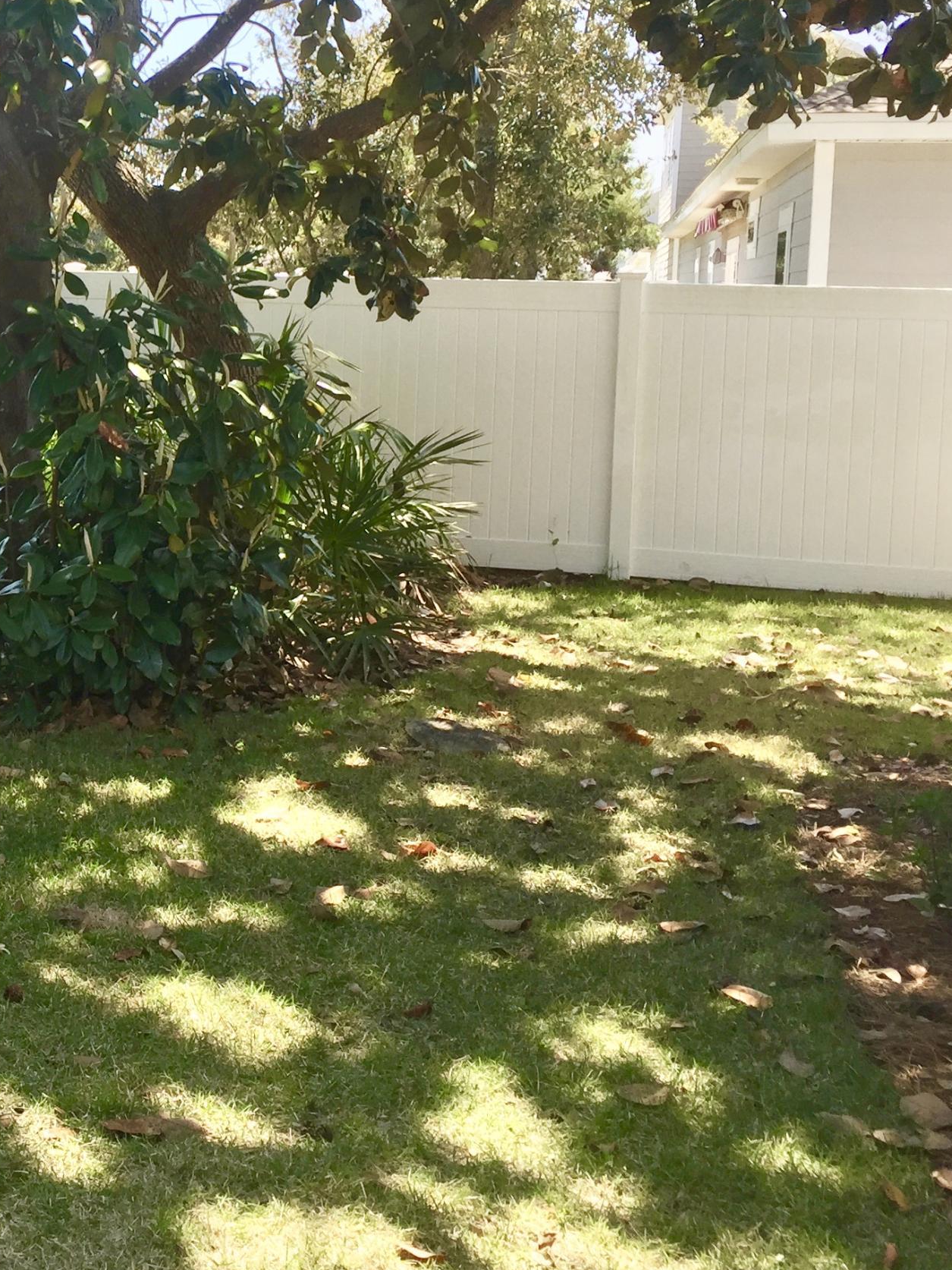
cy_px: 462
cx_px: -39
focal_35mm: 52
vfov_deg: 36.6
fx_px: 1907
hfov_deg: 26.3
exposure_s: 1/565
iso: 32
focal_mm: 4.15
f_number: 2.2
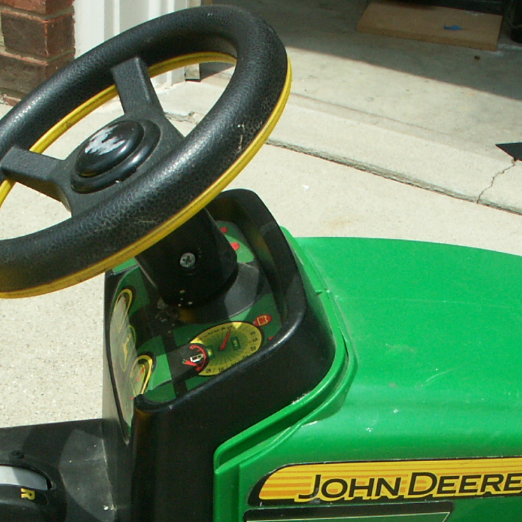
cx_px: 262
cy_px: 534
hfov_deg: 25.0
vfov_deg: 23.8
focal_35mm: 69
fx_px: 1177
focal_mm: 7.2
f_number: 7.1
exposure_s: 1/500
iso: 100
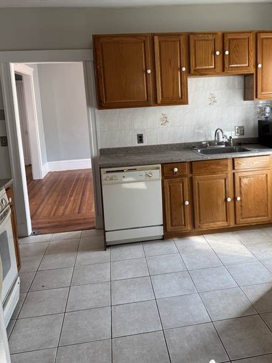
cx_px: 158
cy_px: 146
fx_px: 314
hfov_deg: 46.7
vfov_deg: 59.5
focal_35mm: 30
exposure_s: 1/121
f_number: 1.78
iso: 100
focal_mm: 6.76
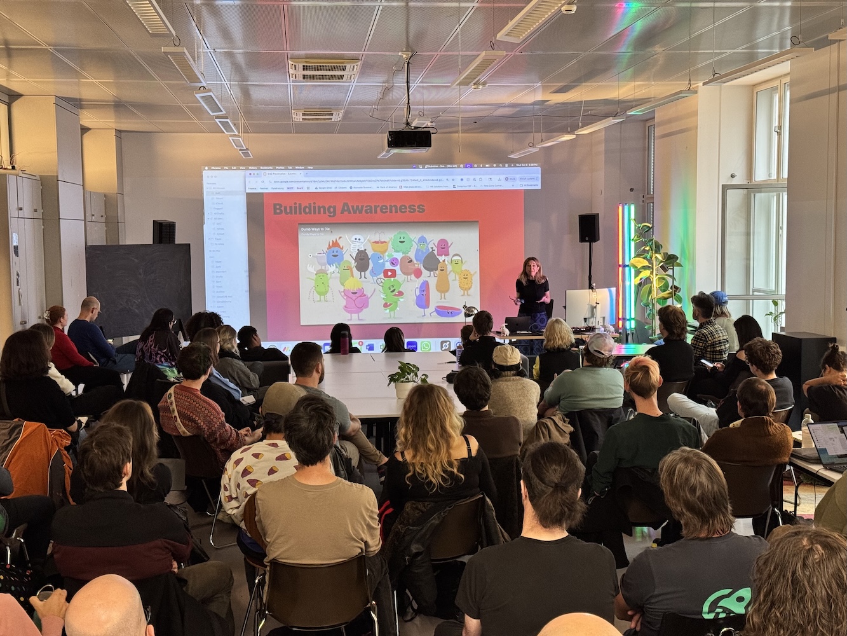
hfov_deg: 39.7
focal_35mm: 48
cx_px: 424
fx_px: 1175
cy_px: 318
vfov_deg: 30.3
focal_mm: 6.76
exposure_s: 1/40
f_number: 1.78
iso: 250
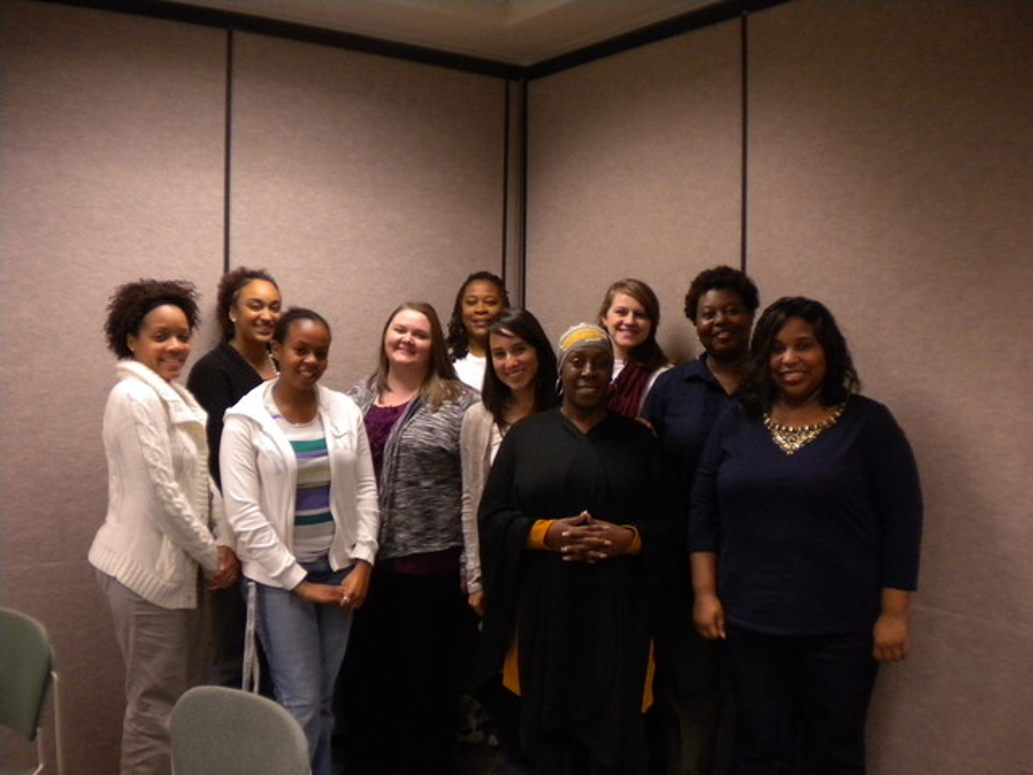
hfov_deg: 52.6
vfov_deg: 40.7
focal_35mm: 35
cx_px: 516
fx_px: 1044
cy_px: 388
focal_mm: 6.3
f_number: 3.1
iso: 400
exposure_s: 1/60.2
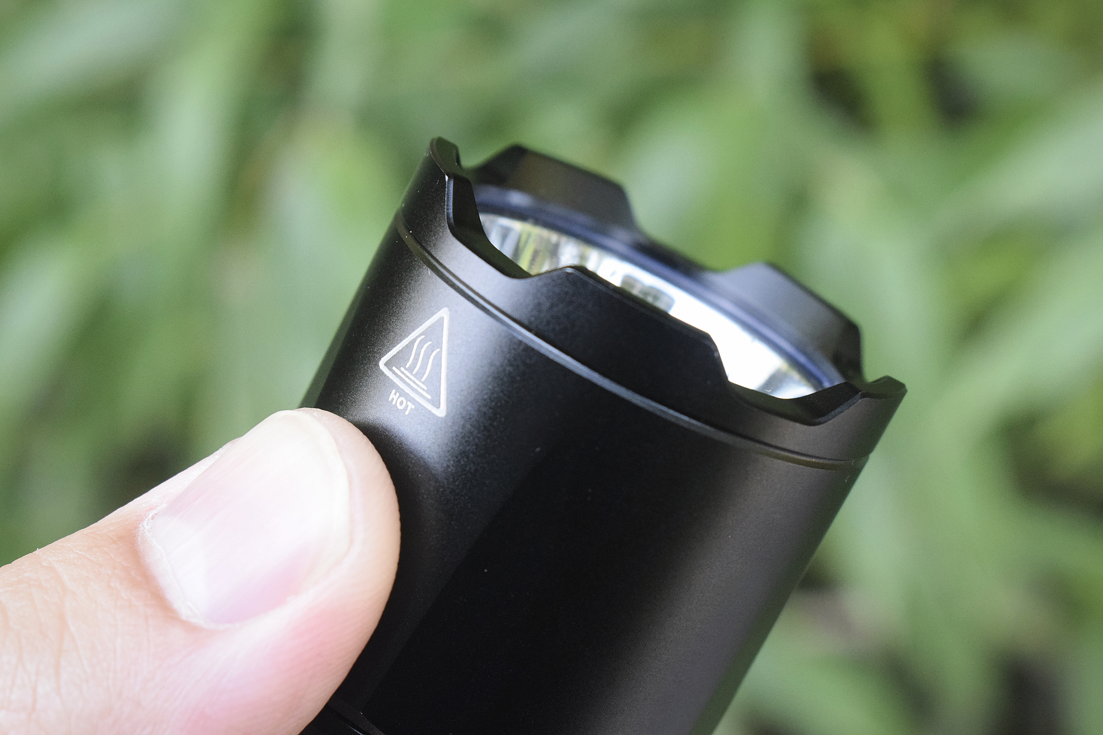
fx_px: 2527
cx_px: 552
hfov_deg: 24.6
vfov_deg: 16.6
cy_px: 368
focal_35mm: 82
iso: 3200
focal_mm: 55
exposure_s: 1/400
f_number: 10
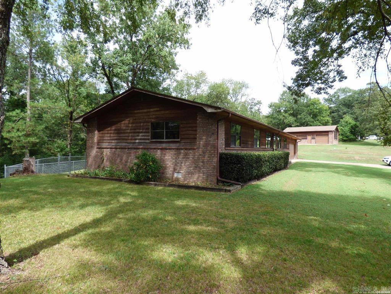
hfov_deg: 81.7
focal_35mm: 20
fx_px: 226
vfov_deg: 66.0
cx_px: 196
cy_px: 147
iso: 100
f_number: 2.8
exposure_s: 1/500
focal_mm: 3.58
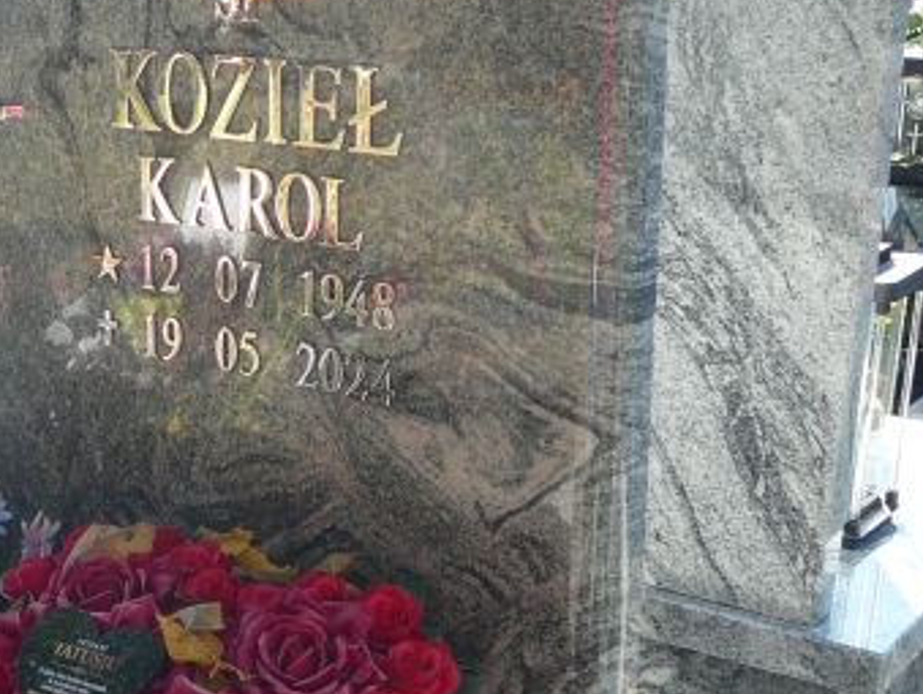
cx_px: 109
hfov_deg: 28.3
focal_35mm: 66
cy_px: 525
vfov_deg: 22.1
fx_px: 1762
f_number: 2.8
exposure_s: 1/200
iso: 80
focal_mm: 5.2
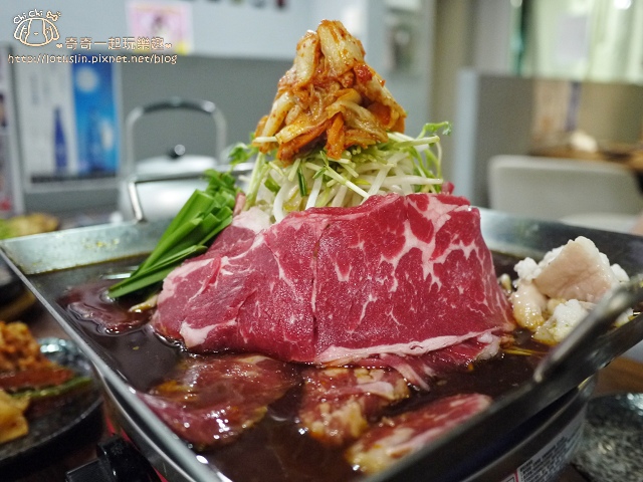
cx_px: 322
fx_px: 520
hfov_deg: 63.4
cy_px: 241
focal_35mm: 28
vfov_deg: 49.7
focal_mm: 14
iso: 800
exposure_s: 1/40
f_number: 2.5
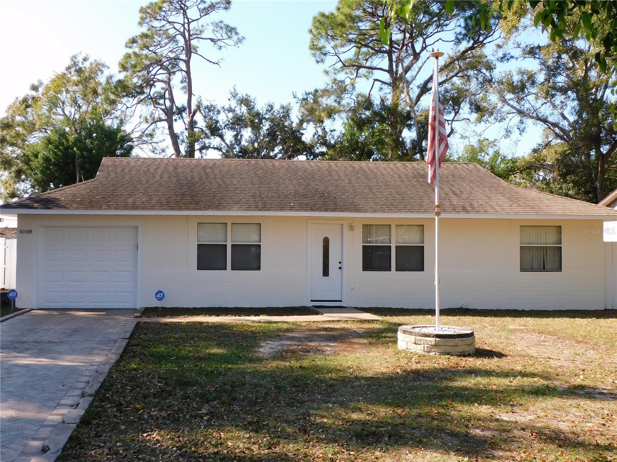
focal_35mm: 35
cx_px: 308
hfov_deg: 52.6
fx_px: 624
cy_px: 231
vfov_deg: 40.7
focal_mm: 6.3
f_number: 3.8
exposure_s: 1/400
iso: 125
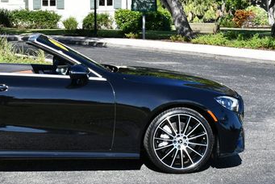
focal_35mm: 109
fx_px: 833
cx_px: 19
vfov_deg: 12.5
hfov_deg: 18.4
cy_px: 39
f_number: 8
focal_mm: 29
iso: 140
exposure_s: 1/250
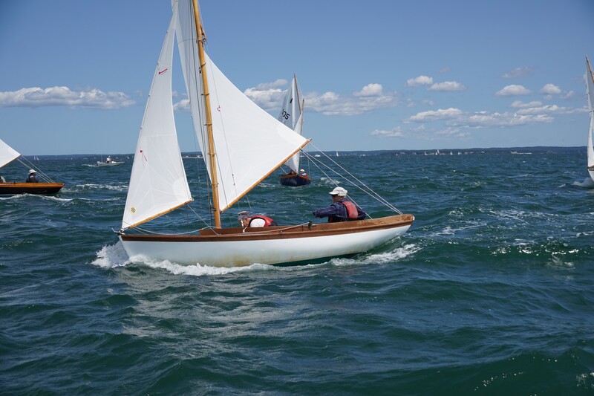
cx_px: 297
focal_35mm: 50
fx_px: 817
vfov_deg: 27.2
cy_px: 198
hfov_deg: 40.0
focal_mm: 33
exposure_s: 1/1250
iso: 100
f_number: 4.5
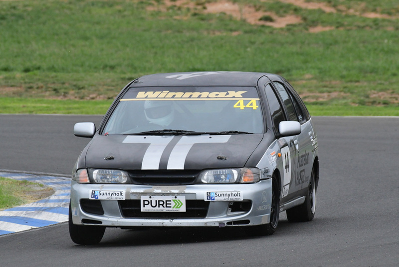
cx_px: 200
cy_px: 134
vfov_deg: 1.9
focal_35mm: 720
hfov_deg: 2.9
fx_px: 7982
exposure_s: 1/640
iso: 2500
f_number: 10
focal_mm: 480
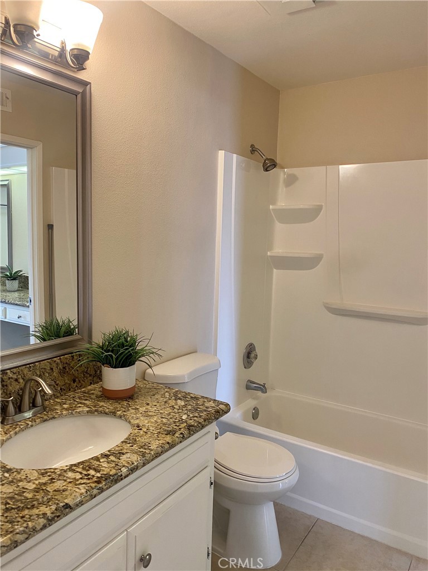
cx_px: 214
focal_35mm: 26
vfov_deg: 67.3
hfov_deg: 53.1
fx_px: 429
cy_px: 286
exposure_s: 1/60
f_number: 1.8
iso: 125
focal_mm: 4.25
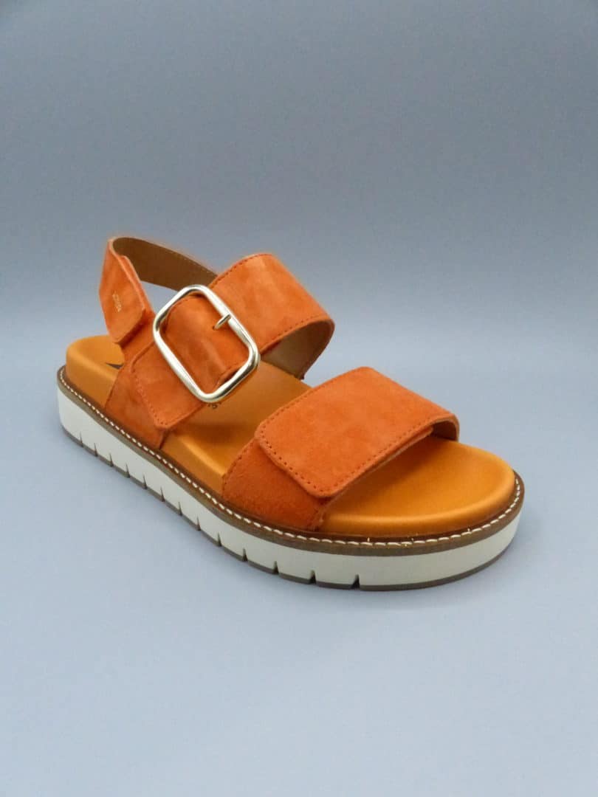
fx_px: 576
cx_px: 299
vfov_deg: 69.4
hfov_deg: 54.9
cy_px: 398
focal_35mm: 25
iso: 1600
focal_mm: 4.5
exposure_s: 1/1000
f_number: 5
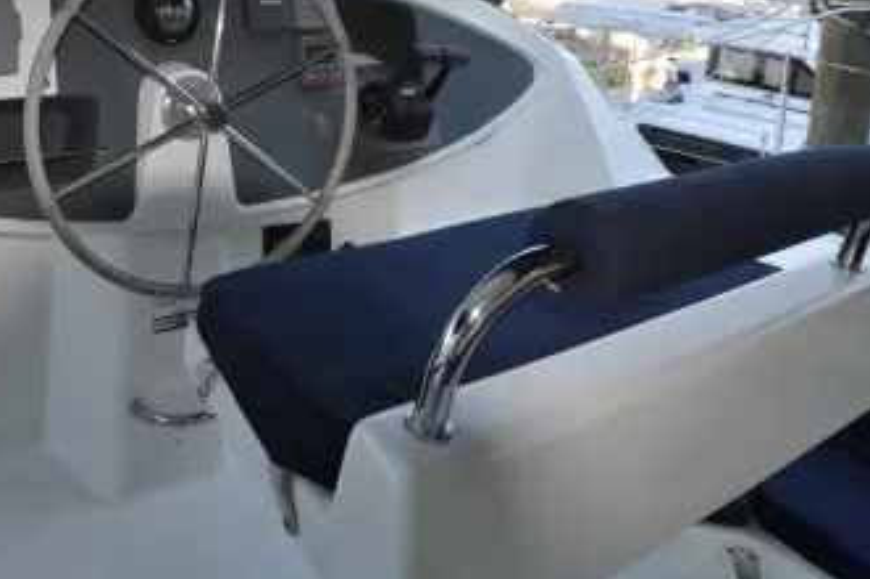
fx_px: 700
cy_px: 30
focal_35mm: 29
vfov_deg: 40.5
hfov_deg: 60.3
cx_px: 218
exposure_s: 1/200
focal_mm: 10
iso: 200
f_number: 5.6
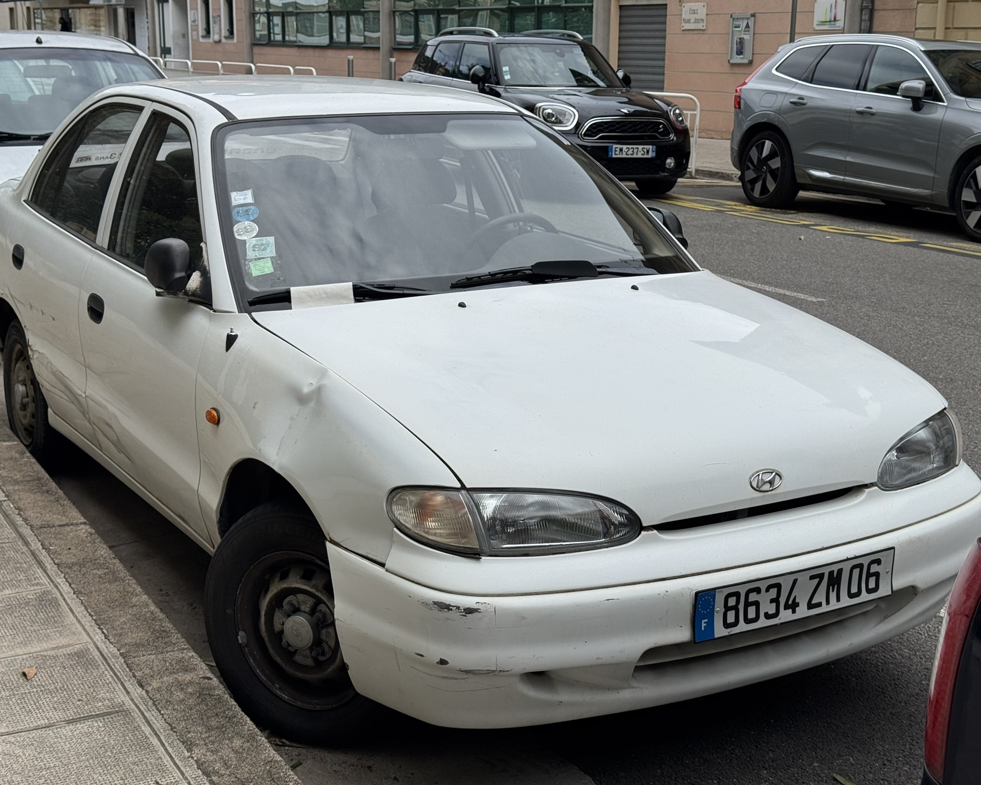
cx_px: 500
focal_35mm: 51
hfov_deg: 36.7
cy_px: 387
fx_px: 1481
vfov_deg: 29.7
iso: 64
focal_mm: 6.76
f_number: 1.78
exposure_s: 1/3257
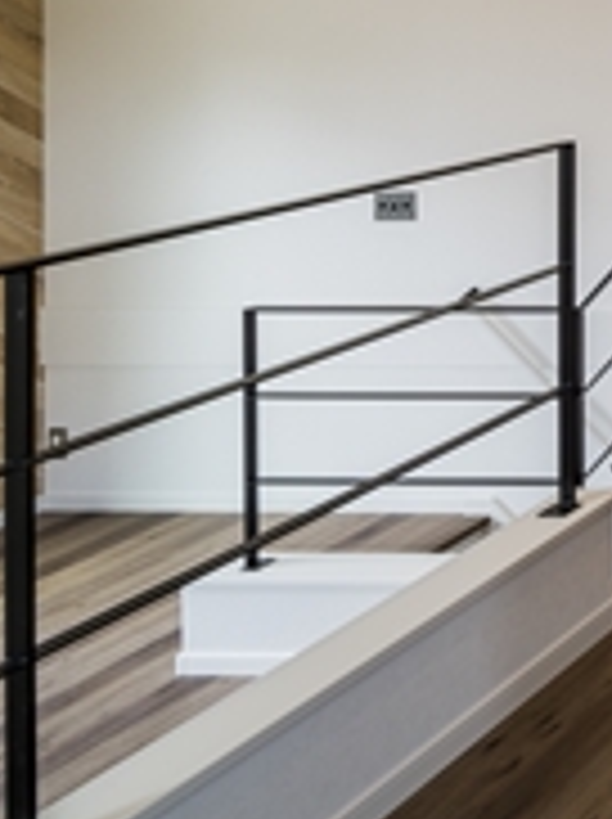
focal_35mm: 44
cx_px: 1426
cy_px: -61
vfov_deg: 36.9
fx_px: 1040
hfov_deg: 15.8
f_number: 11
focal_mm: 13
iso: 100
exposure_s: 1/5
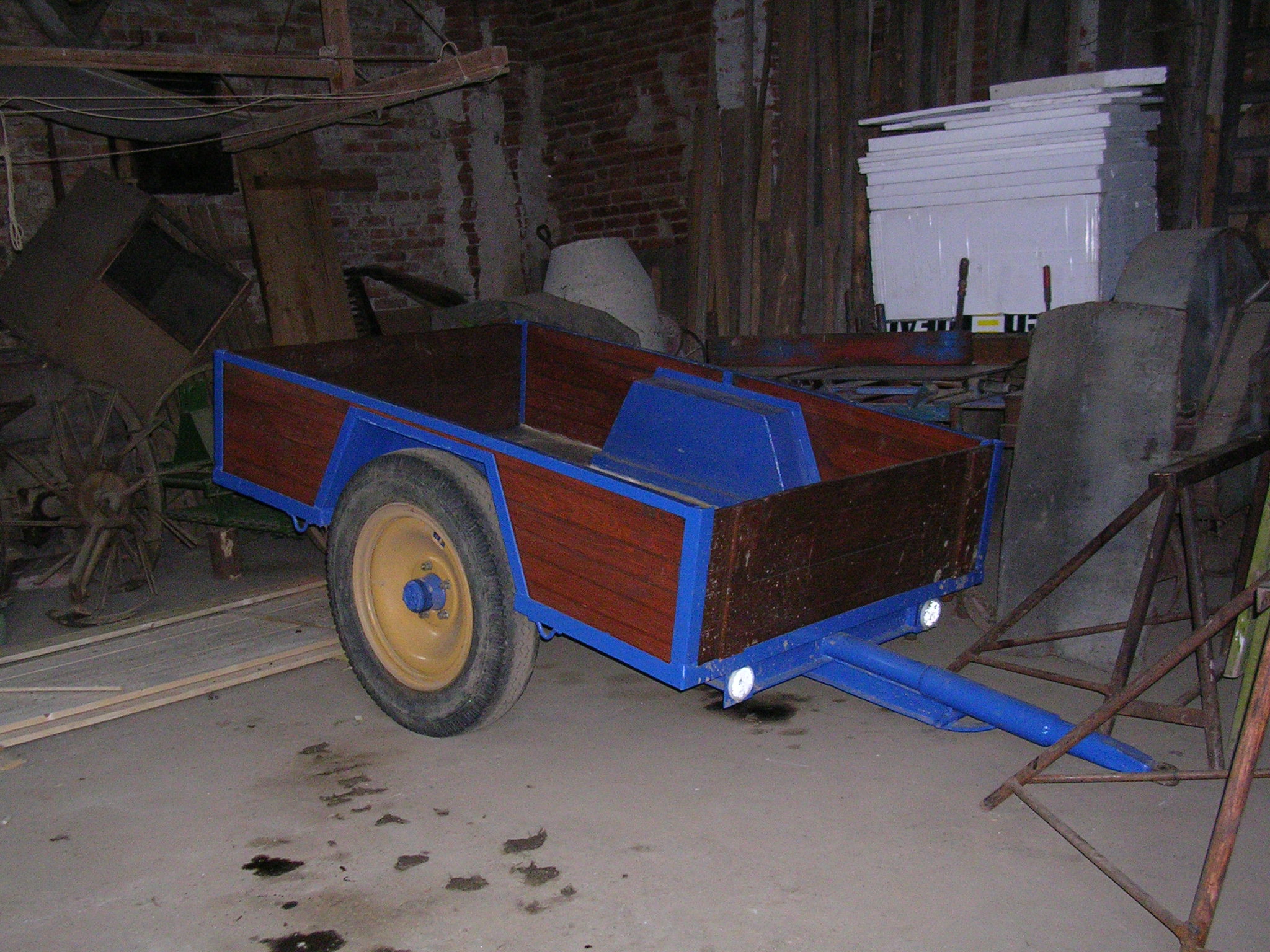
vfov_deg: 35.1
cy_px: 476
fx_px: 1504
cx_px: 635
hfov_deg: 45.8
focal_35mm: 41
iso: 200
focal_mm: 6.2
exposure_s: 1/60.1
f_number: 2.9
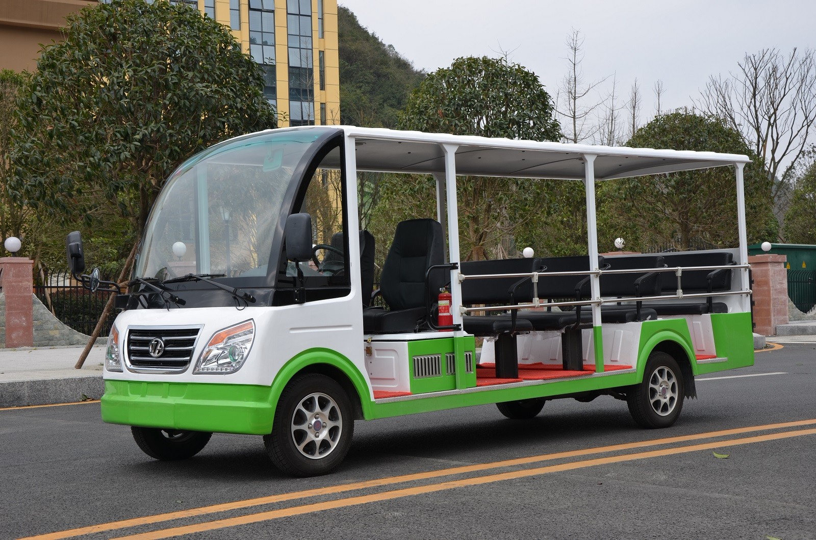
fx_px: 1187
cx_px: 408
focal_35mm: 52
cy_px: 270
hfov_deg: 37.9
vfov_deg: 25.6
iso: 100
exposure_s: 1/160
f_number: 8
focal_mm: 35
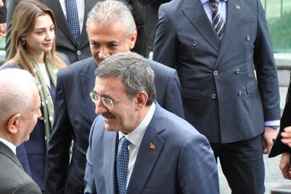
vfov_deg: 5.9
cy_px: 94
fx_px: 1897
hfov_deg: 8.8
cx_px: 89
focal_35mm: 235
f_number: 5.3
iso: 560
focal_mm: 105
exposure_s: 1/60
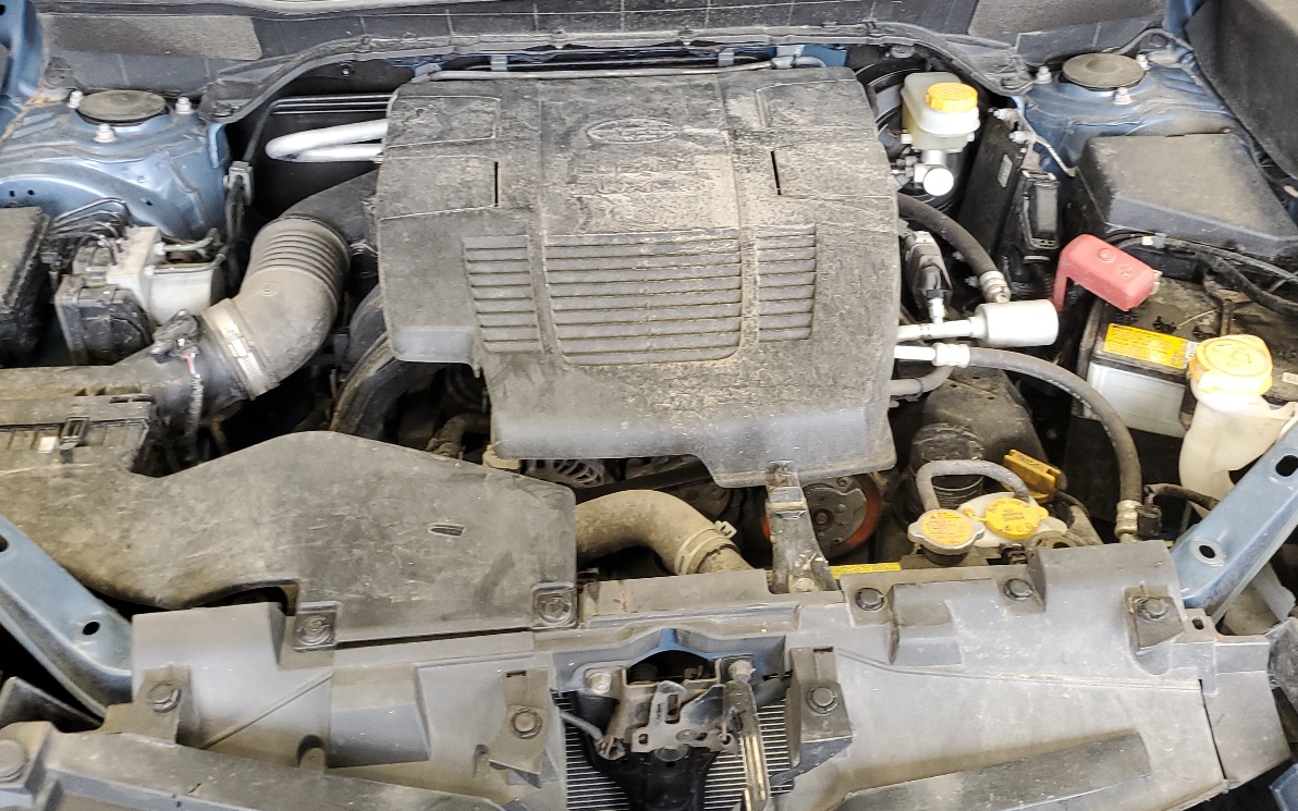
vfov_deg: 34.1
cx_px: 658
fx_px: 1309
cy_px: 271
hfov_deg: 52.7
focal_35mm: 37
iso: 107
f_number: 1.5
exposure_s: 1/60.2
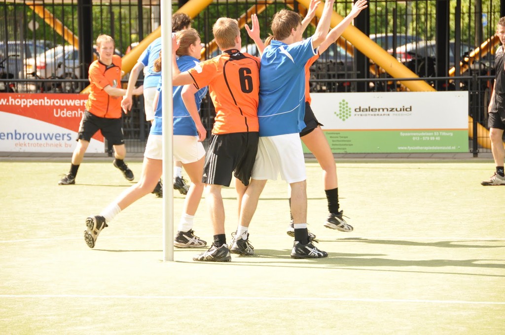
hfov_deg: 10.6
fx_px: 2732
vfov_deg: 7.0
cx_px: 252
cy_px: 168
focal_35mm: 195
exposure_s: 1/320
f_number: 5.6
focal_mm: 130
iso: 400
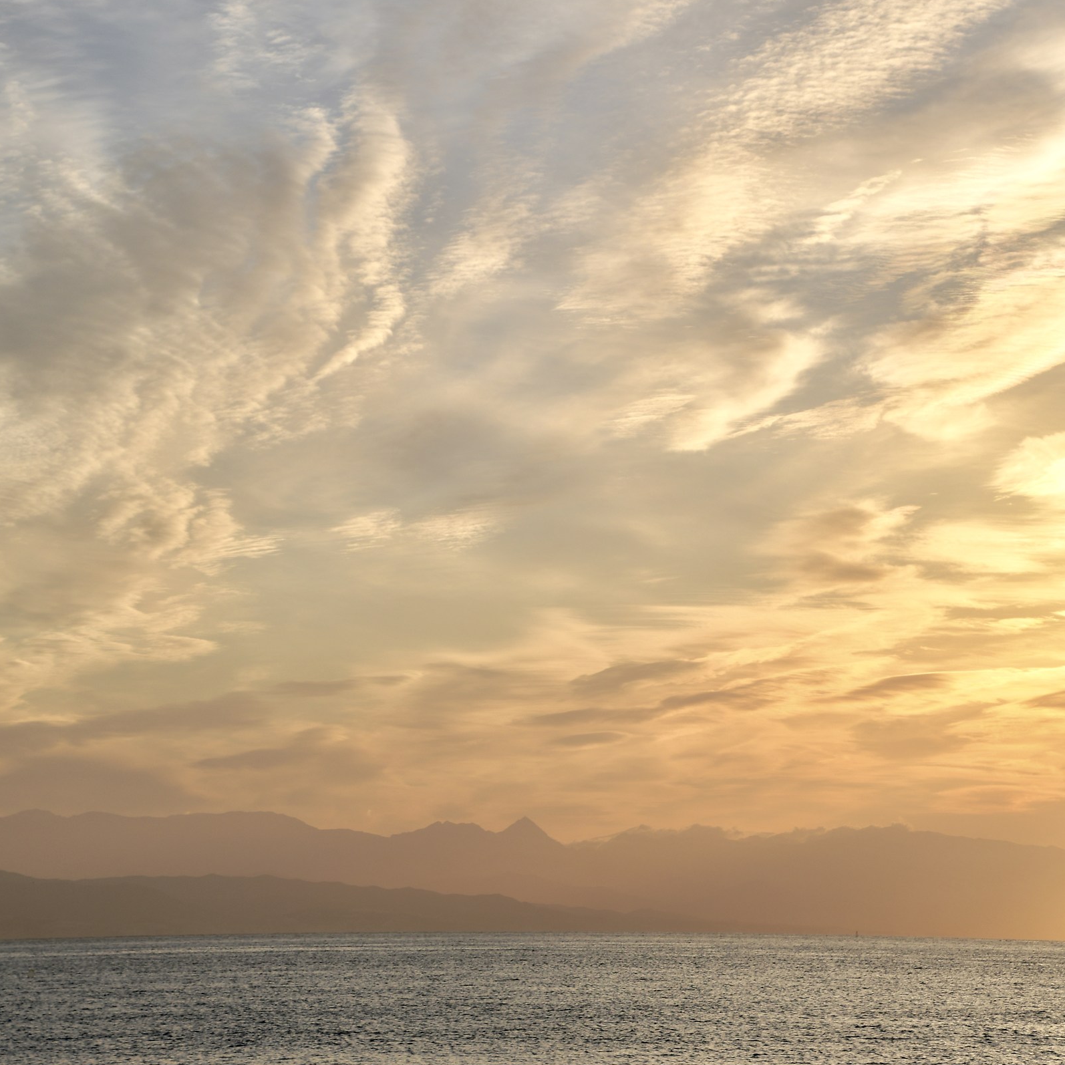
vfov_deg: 14.6
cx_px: 532
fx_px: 4142
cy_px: 282
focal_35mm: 119
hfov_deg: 14.7
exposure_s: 1/500
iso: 100
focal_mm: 62
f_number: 8
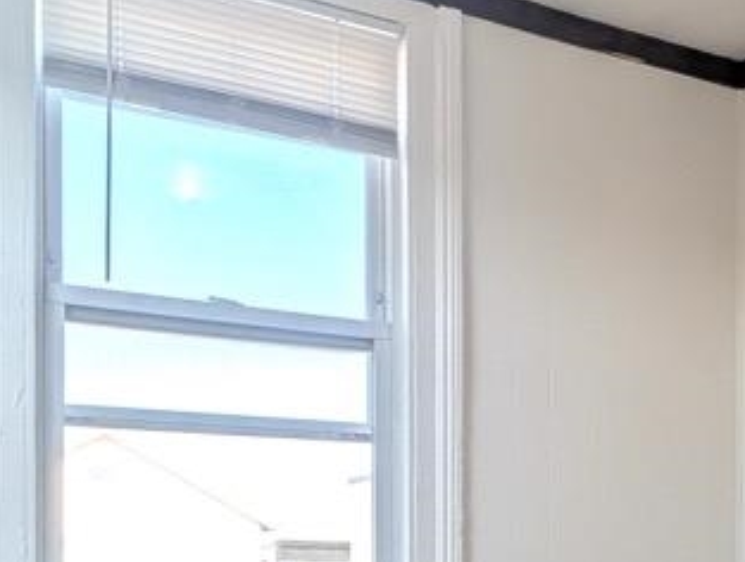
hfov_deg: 36.9
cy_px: 564
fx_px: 1057
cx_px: 640
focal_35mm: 49
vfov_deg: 28.0
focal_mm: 2.02
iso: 44
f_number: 1.7
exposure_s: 1/457
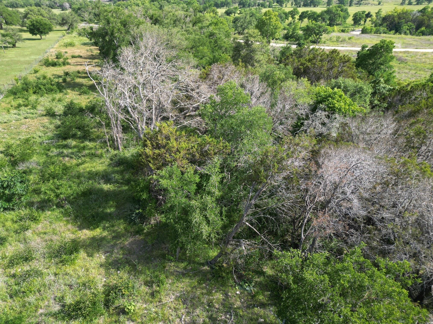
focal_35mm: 24
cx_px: 216
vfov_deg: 56.8
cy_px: 162
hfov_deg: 71.6
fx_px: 300
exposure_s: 1/800
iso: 100
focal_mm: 6.72
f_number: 1.7
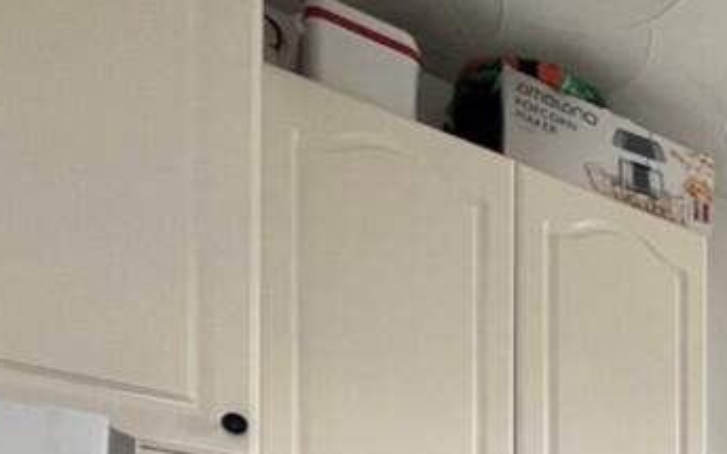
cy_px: 740
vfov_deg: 22.9
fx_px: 812
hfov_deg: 35.3
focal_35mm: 41
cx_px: 917
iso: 64
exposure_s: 1/99
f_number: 1.8
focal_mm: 1.57
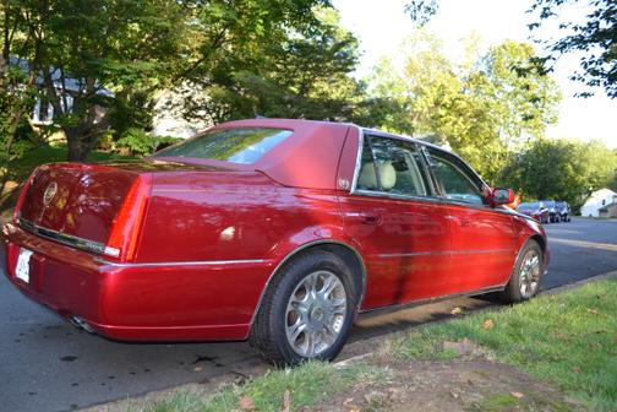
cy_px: 206
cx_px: 308
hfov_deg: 61.9
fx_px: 514
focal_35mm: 30
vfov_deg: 43.6
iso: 200
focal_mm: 20
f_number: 4
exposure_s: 1/125
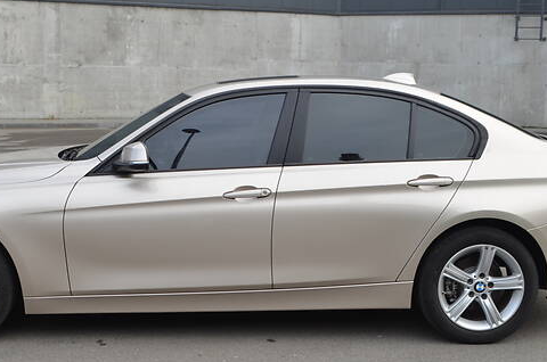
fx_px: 834
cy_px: 167
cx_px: 240
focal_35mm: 55
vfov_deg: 24.5
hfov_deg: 36.3
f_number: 7.1
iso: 100
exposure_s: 1/125
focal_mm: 22
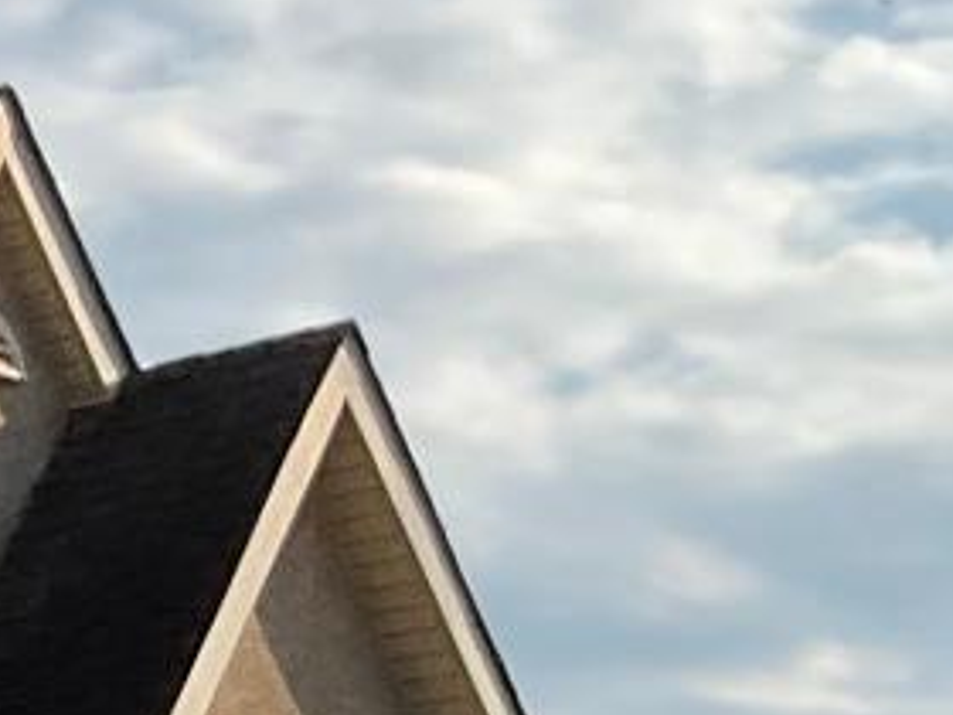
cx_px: -1606
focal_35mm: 212
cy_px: 1008
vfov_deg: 6.9
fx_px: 5836
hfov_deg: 8.3
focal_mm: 3
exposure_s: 1/1534
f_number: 1.8
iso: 16
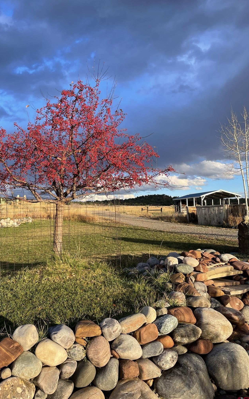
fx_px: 304
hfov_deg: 44.4
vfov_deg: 66.5
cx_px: 109
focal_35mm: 28
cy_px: 199
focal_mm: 4.2
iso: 32
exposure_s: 1/895
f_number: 1.6
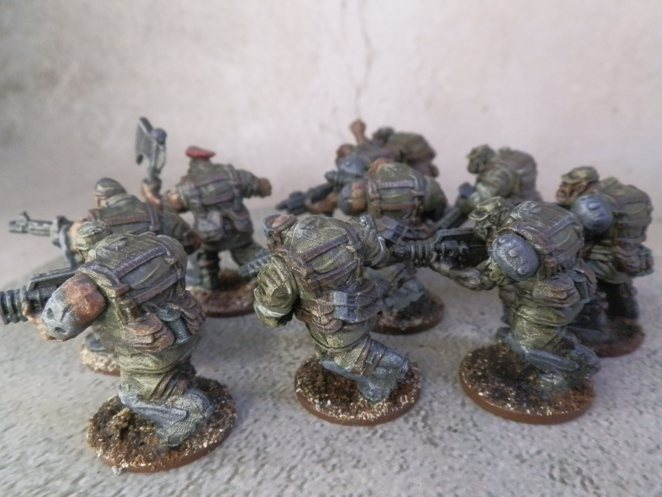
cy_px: 248
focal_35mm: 28
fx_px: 535
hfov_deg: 63.4
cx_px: 331
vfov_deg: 49.7
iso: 400
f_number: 3.1
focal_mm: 5
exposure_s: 1/100
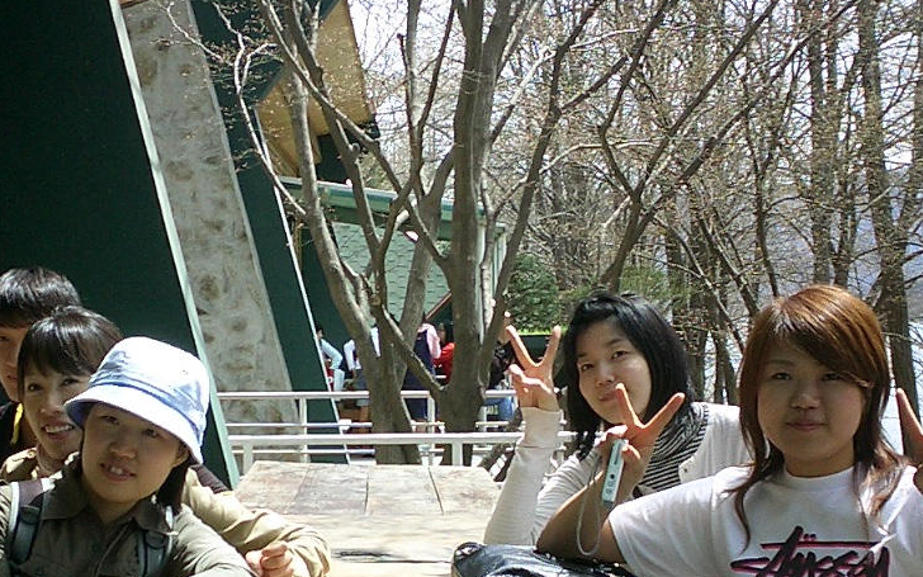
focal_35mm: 69
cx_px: 382
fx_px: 1736
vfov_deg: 18.7
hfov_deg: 29.7
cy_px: 431
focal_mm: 5.6
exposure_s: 1/400
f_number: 3.5
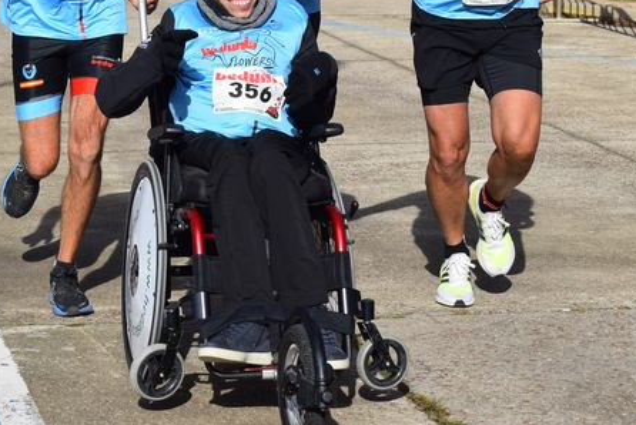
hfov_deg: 14.6
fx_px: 2475
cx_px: 289
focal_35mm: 140
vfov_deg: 9.8
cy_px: 65
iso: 400
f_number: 7.1
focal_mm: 52
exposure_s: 1/2000
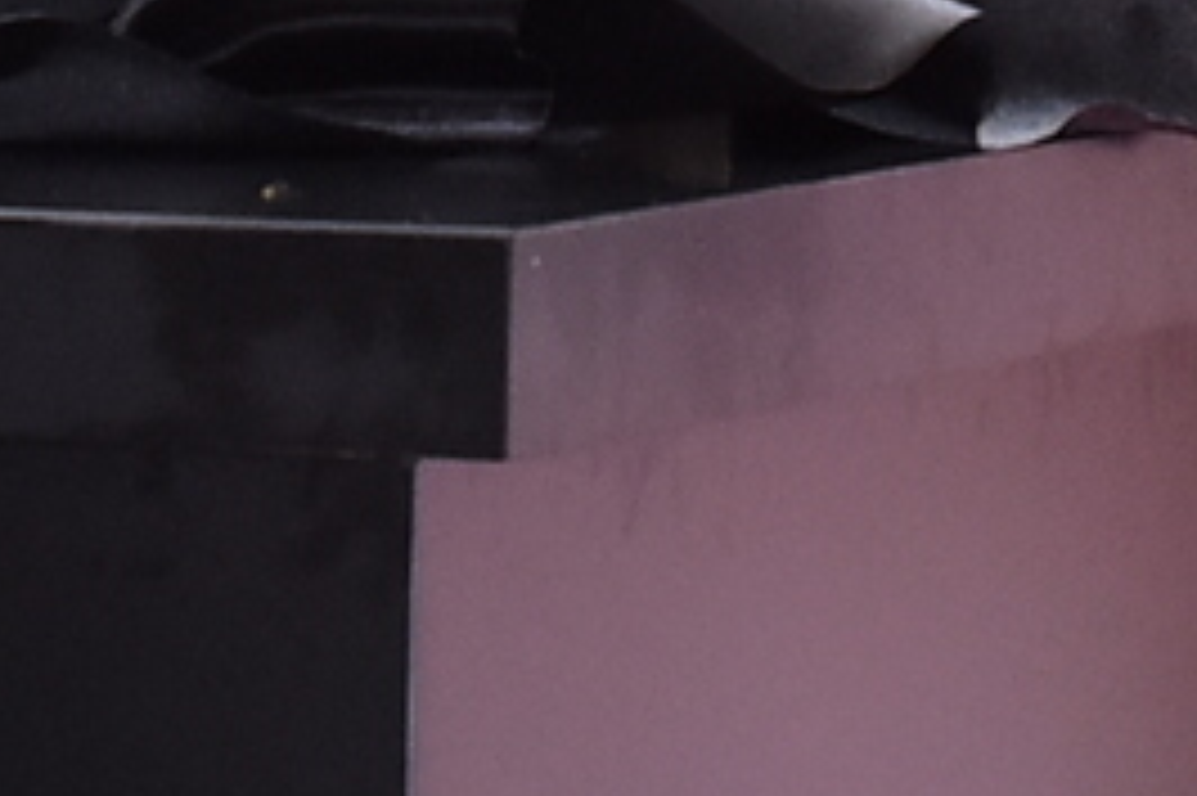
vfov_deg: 2.4
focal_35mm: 565
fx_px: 18774
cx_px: 396
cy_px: -2003
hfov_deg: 3.7
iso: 1000
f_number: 5.6
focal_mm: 50
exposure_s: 1/250
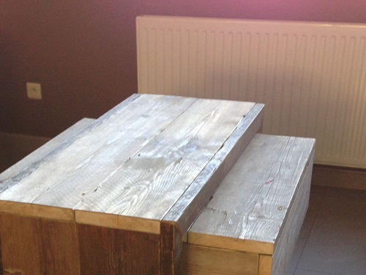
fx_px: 698
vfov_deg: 21.5
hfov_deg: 29.3
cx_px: 155
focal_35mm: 66
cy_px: 272
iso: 64
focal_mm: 4.12
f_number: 2.4
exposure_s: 1/20
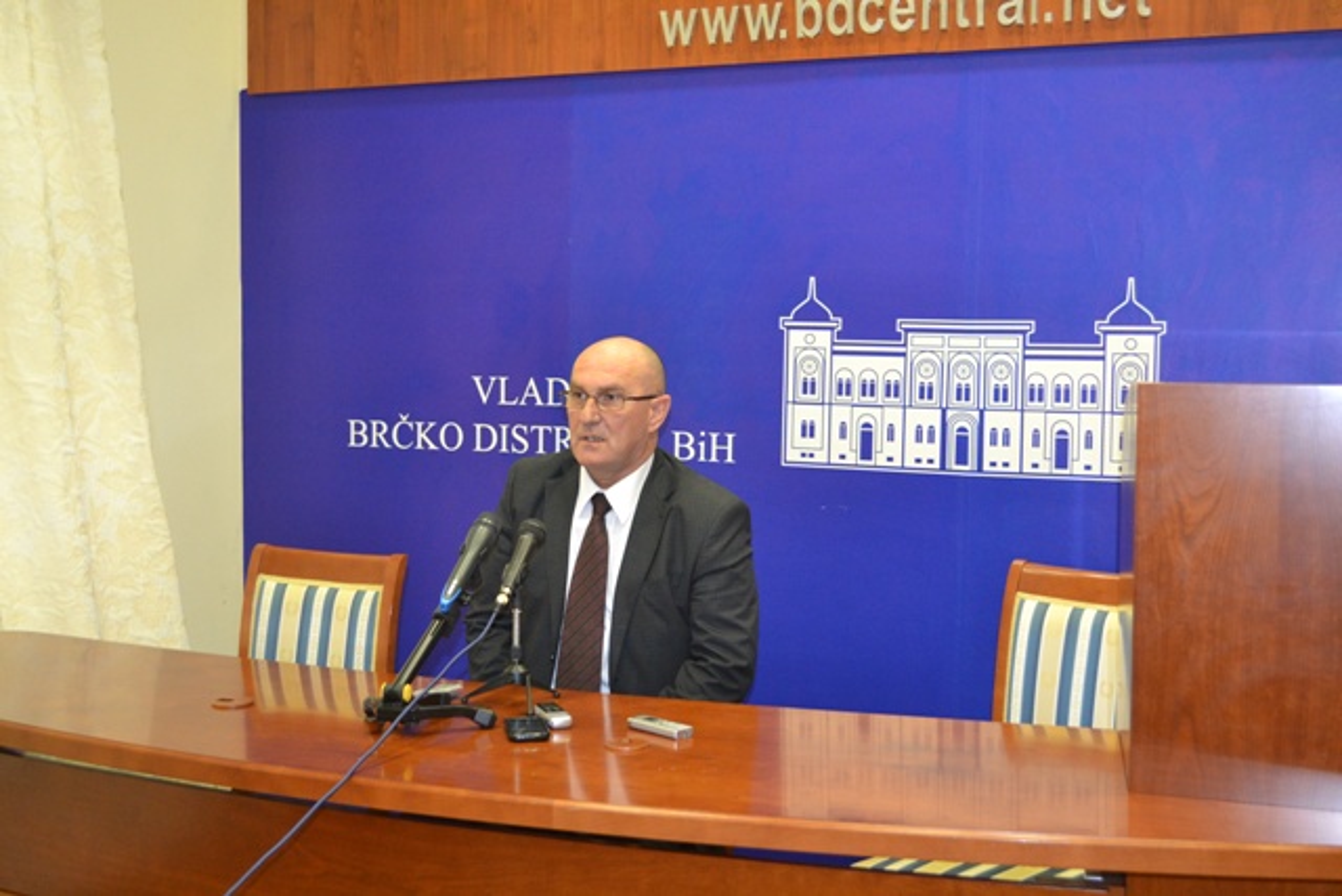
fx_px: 1678
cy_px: 448
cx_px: 671
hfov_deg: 43.6
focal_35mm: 45
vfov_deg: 29.9
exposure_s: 1/60
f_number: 4.5
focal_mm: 30
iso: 1600
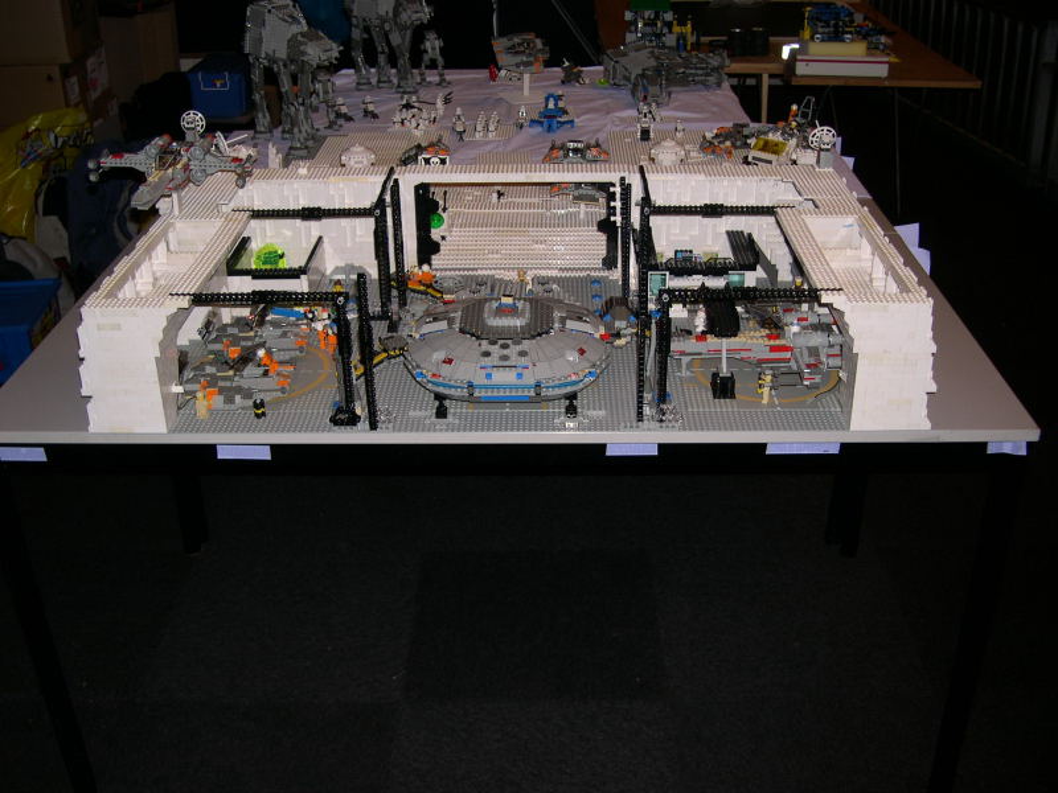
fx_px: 1161
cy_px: 396
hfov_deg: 49.0
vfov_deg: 37.7
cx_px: 529
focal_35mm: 38
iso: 100
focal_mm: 8
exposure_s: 1/60
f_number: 2.8
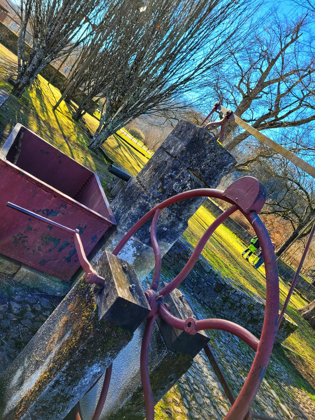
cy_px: 210
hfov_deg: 53.1
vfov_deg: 67.3
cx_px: 158
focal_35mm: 26
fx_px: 315
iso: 40
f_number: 1.8
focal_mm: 5.4
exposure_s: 1/519
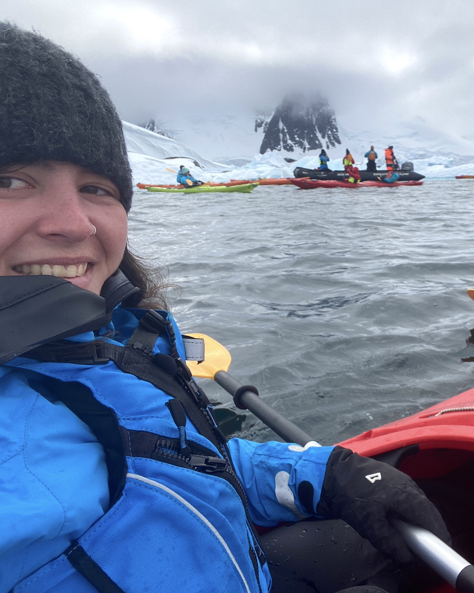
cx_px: 388
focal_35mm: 30
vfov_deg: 58.8
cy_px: 297
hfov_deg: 45.7
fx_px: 526
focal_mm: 2.71
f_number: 2.2
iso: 25
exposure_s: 1/675
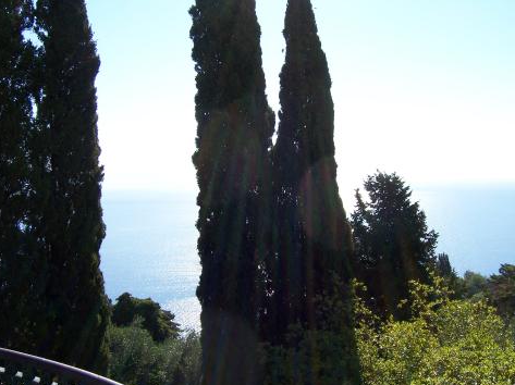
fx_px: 580
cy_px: 190
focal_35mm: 39
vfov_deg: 36.8
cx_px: 272
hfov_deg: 47.9
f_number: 4.8
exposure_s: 1/350
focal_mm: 6
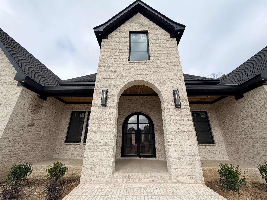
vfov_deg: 85.7
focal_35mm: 14
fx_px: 108
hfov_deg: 102.1
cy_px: 100
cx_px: 134
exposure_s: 1/770
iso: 32
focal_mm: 2.22
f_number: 2.2
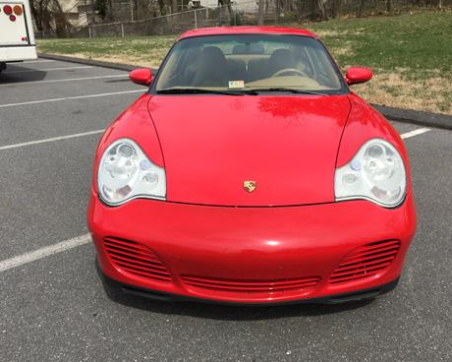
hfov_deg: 57.2
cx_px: 233
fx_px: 415
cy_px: 179
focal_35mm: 31
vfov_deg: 47.1
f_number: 2.2
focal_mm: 4.15
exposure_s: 1/1582
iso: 32
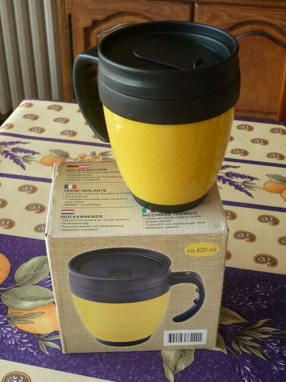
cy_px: 191
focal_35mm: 52
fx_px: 573
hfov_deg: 28.0
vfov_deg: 36.8
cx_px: 143
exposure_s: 1/40
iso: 320
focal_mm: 9.2
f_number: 3.7
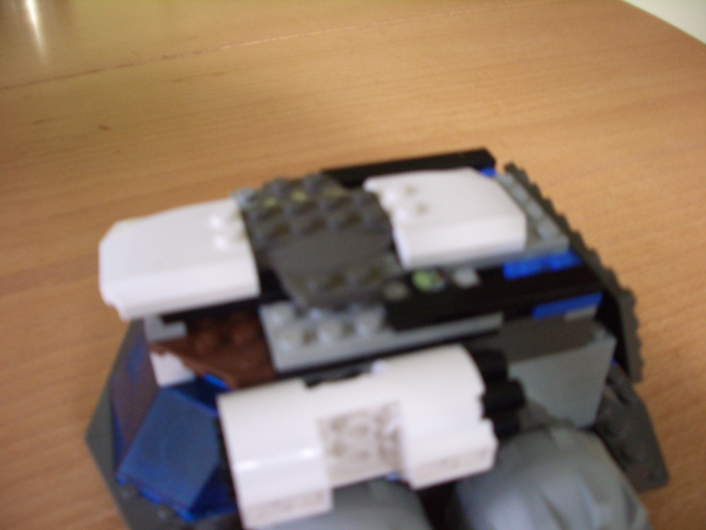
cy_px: 265
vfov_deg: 40.7
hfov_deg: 52.6
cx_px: 353
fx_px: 714
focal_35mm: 35
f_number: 2.6
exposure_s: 1/10
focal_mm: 5.8
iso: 200
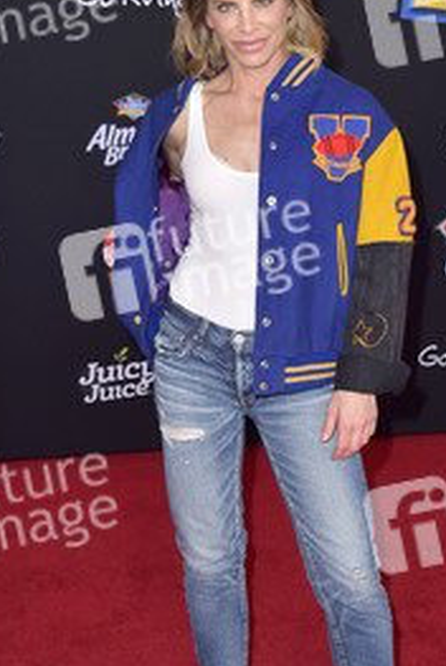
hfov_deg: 18.7
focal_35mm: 73
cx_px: 265
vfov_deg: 27.6
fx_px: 1353
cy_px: 387
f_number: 7.1
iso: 500
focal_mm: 48
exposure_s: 1/200
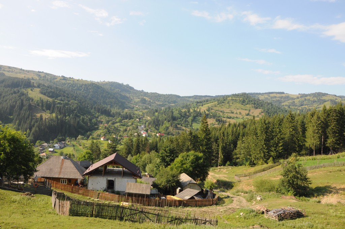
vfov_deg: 47.8
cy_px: 114
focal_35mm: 27
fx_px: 258
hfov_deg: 67.4
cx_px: 172
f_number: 9
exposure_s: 1/320
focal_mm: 18
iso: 320
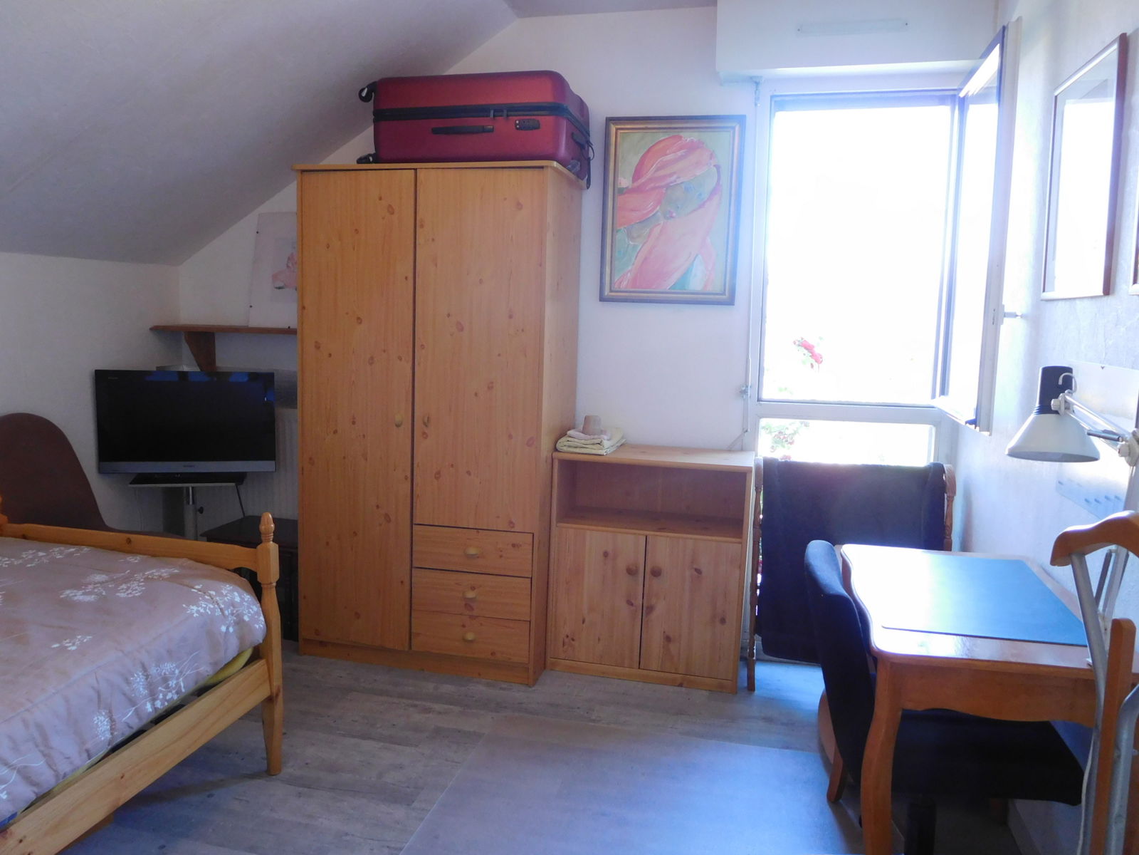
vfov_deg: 54.9
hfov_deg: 69.4
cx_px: 570
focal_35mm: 25
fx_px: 823
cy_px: 428
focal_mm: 4.5
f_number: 3.4
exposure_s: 1/30
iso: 320
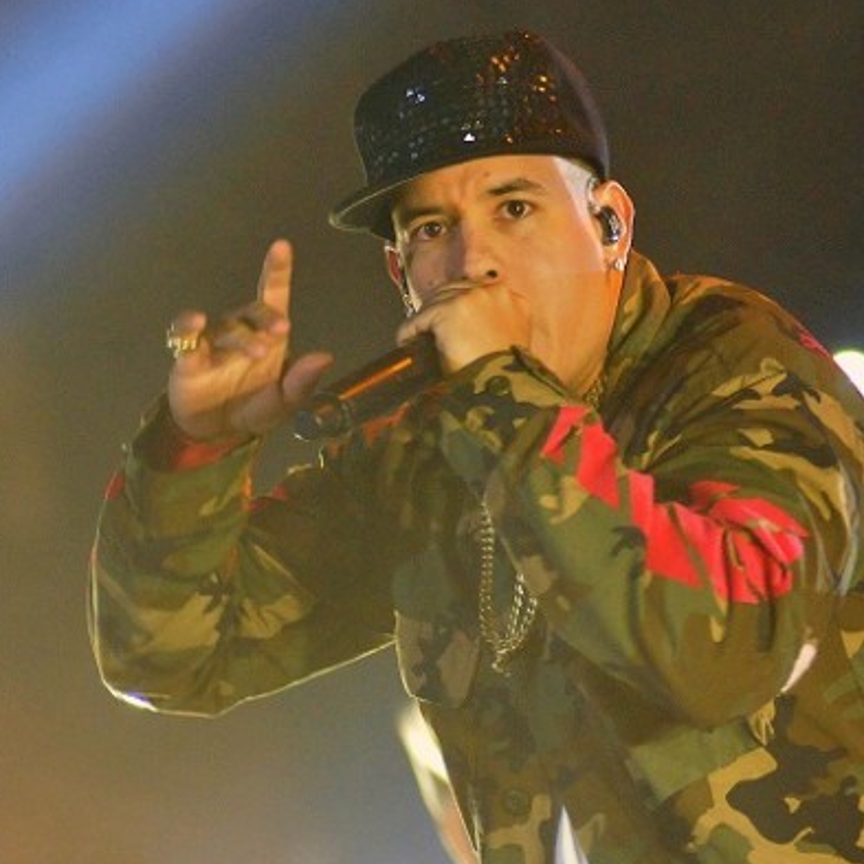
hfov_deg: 4.6
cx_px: 367
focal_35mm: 385
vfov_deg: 4.6
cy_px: 394
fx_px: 10872
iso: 1600
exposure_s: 1/250
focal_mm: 170
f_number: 2.8
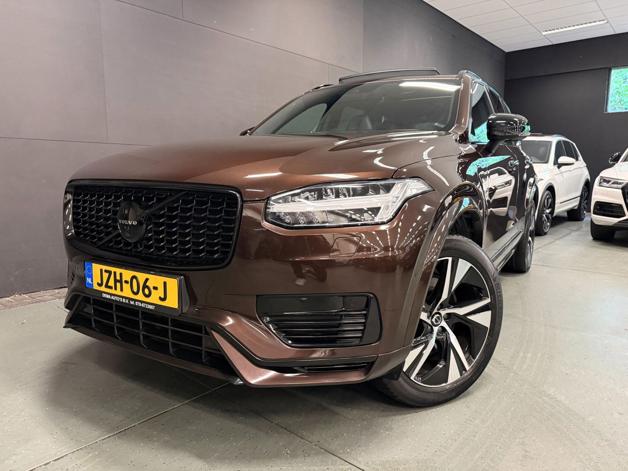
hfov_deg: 71.6
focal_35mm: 24
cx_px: 314
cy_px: 236
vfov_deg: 56.8
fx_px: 435
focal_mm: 6.76
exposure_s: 1/33
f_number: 1.78
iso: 640
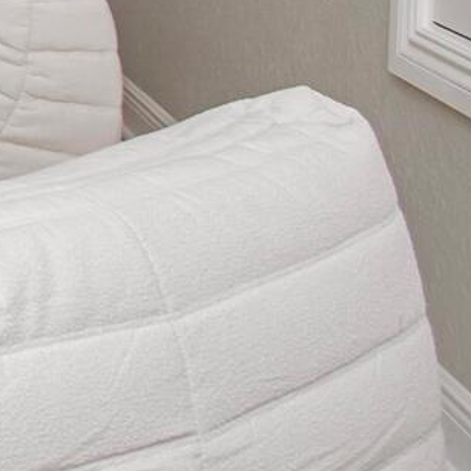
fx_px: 1308
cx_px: -944
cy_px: -347
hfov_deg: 11.4
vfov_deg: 17.2
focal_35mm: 85
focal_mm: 10
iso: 560
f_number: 5.6
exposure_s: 1/125
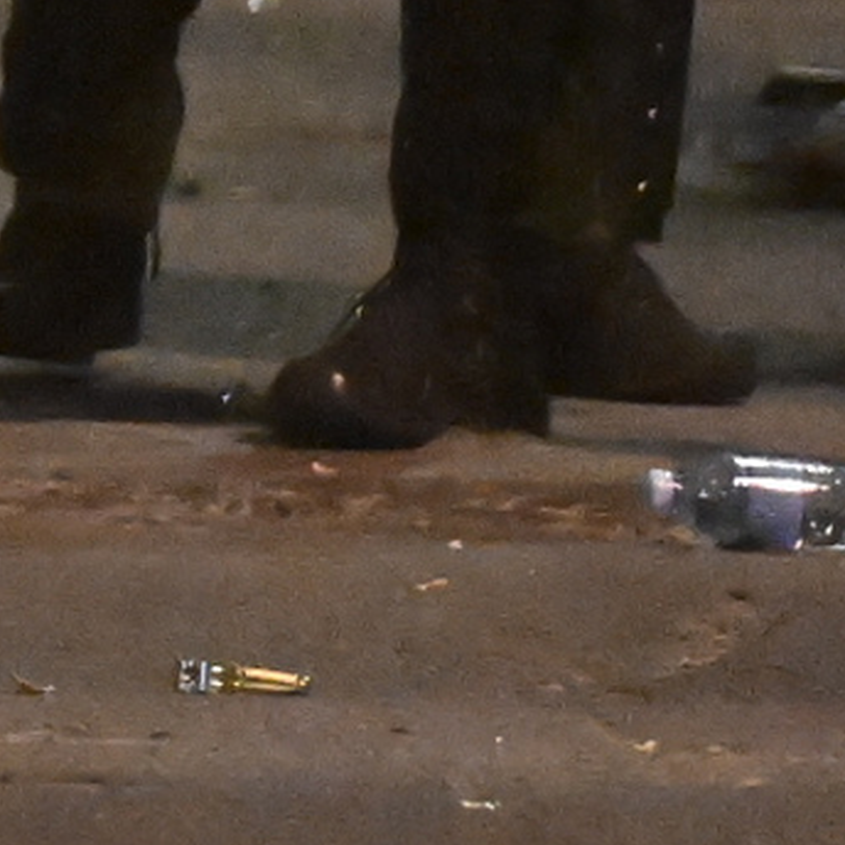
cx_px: -3365
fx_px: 49132
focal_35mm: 1779
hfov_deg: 1.0
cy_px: -1621
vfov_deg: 1.0
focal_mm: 200
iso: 10000
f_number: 2.8
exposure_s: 1/200
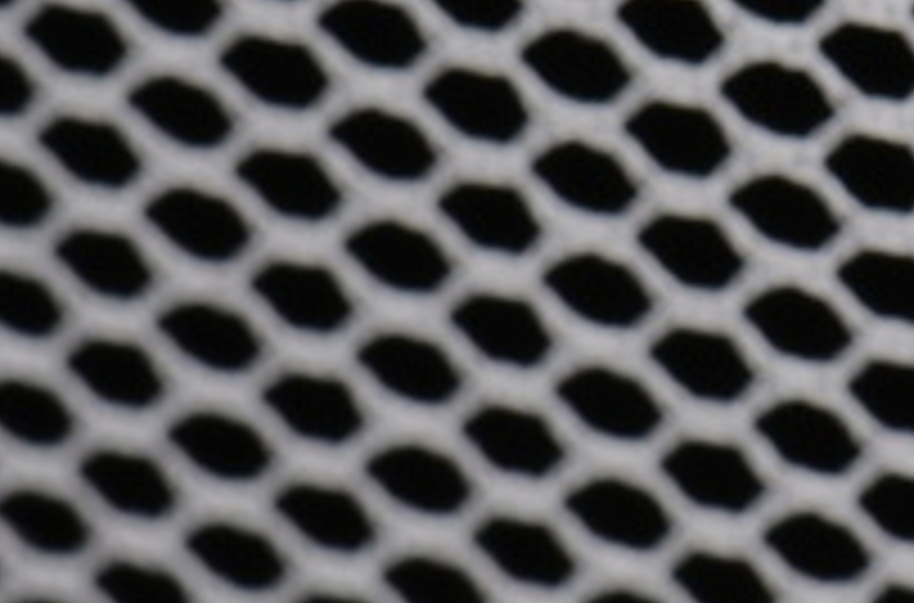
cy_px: -202
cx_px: 1297
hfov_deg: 4.1
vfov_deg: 2.7
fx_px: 12578
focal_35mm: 497
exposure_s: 1/60
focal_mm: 85
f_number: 22
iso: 100
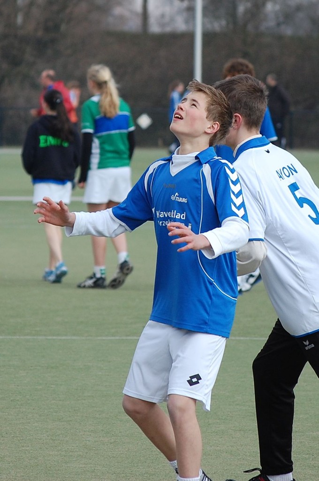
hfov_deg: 7.6
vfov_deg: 11.4
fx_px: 2399
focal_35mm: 180
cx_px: 160
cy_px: 240
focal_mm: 120
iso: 320
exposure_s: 1/1000
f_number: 4.8
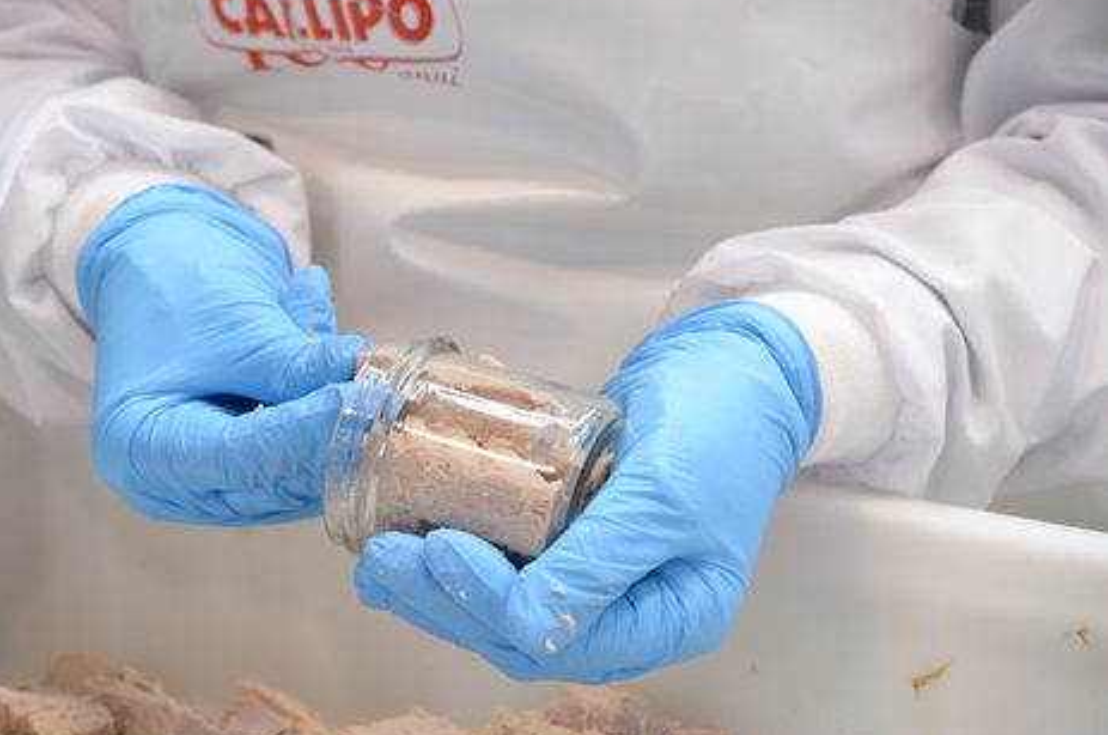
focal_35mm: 135
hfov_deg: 15.2
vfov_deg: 10.1
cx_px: 515
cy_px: 359
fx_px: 4148
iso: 1600
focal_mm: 125
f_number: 10
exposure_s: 1/125
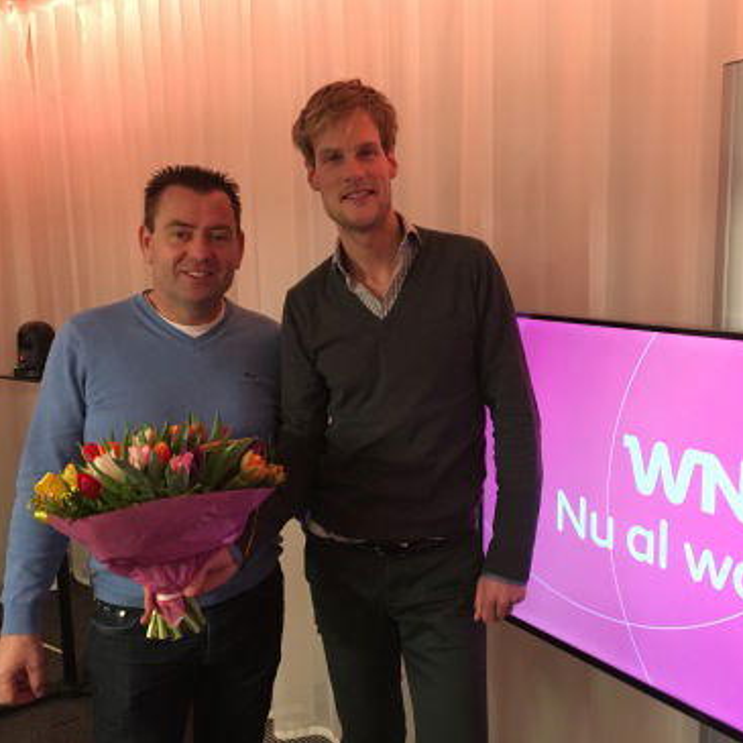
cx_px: 440
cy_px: 363
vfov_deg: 47.2
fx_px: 850
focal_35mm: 35
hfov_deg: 47.0
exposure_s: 1/17
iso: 400
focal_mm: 4.15
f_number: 2.2
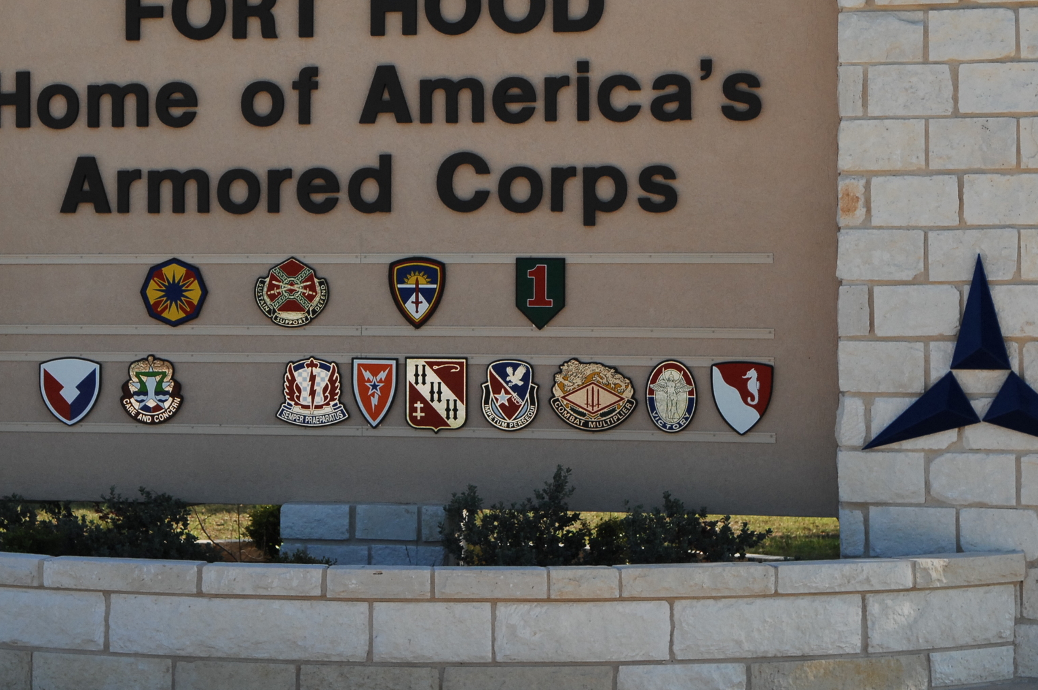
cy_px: 186
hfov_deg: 23.6
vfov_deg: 15.8
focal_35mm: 86
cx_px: 329
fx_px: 2472
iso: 400
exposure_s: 1/2000
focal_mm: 35
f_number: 4.5
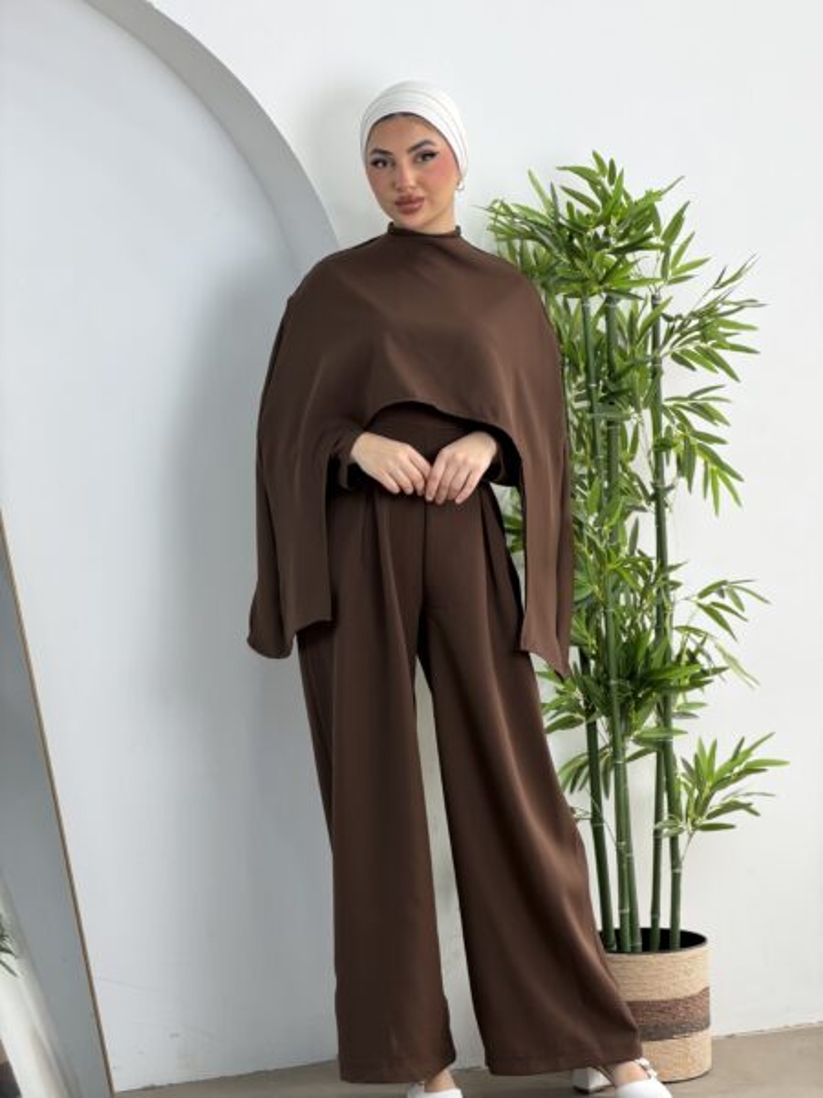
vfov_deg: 19.6
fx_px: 3170
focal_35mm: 100
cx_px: 412
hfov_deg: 14.8
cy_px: 549
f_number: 2.8
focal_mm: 16.89
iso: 64
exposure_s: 1/98
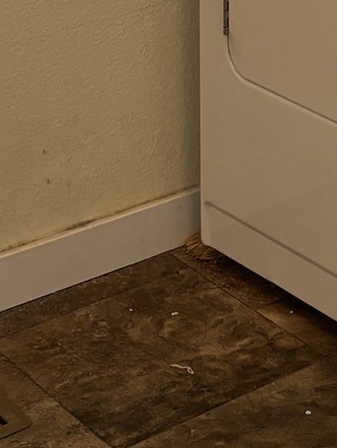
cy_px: -308
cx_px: 493
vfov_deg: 13.6
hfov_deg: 10.8
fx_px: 1725
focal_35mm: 133
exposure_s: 1/60
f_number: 1.6
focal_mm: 5.96
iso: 100
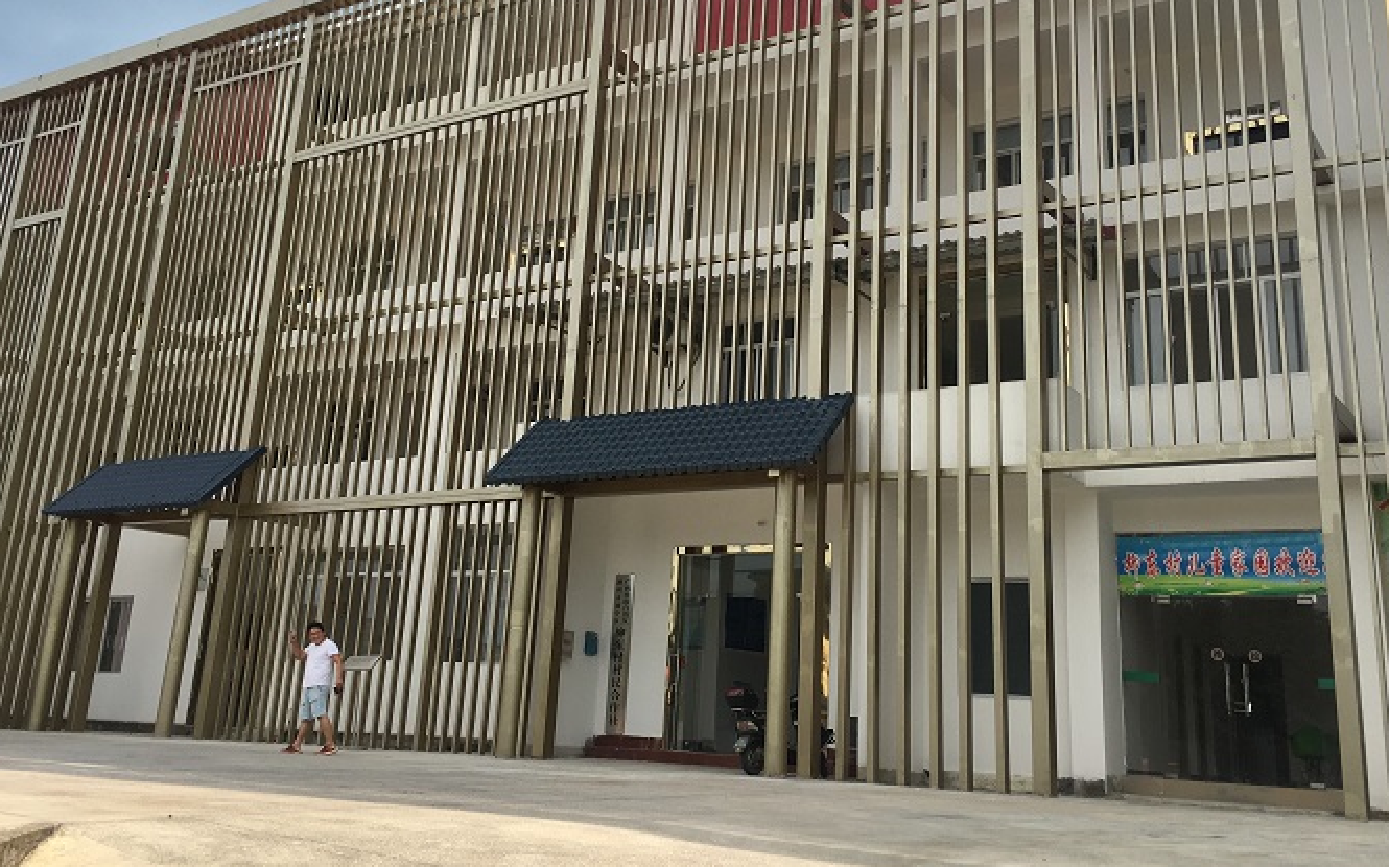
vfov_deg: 34.2
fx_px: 1400
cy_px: 311
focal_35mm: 37
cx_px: 700
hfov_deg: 52.8
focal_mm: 4.15
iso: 25
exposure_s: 1/845
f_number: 2.2
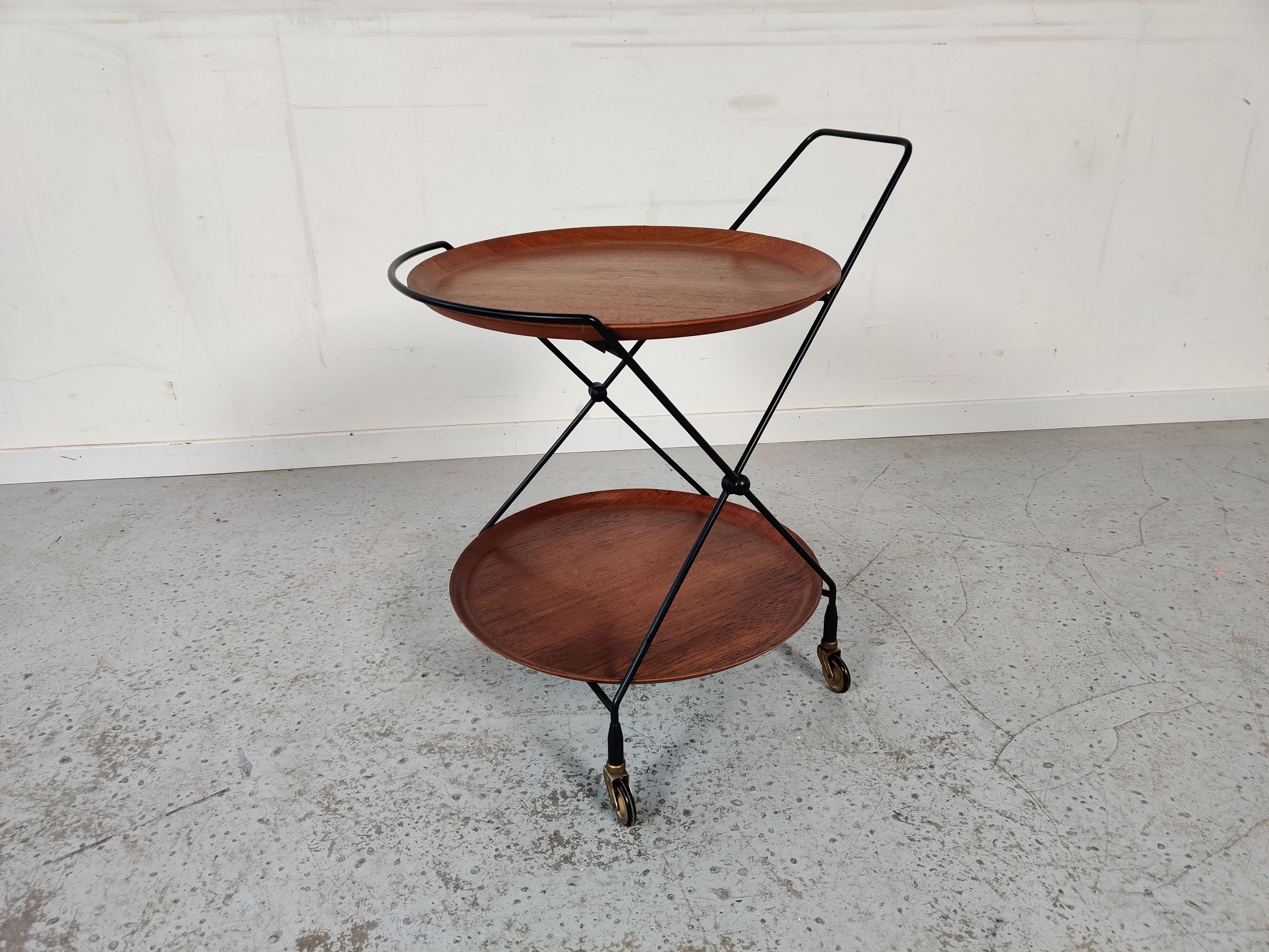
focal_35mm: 27
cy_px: 476
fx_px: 990
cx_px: 634
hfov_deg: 65.3
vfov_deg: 51.4
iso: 200
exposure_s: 1/100
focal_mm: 4.75
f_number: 1.65
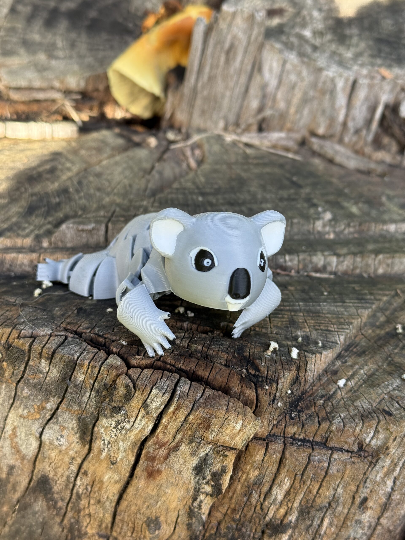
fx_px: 749
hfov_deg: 30.3
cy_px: 270
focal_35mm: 48
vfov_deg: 39.7
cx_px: 202
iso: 80
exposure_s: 1/238
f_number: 1.78
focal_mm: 6.76
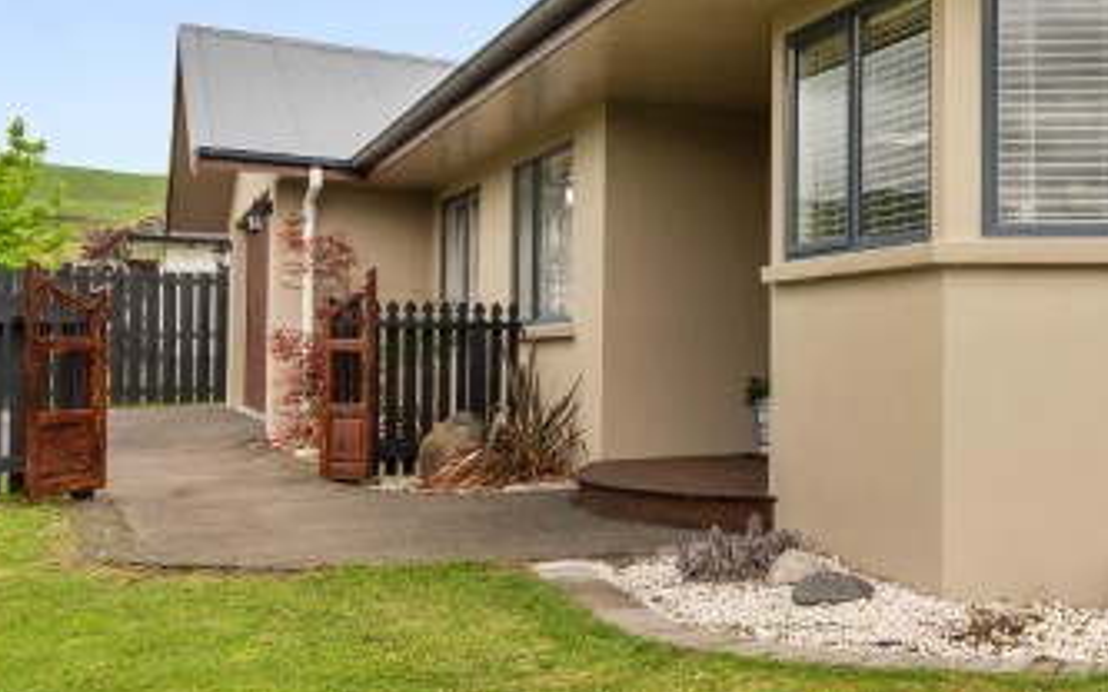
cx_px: 1238
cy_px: 328
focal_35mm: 44
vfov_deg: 29.2
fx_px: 1328
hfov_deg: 37.4
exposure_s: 1/250
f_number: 7.1
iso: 100
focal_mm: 16
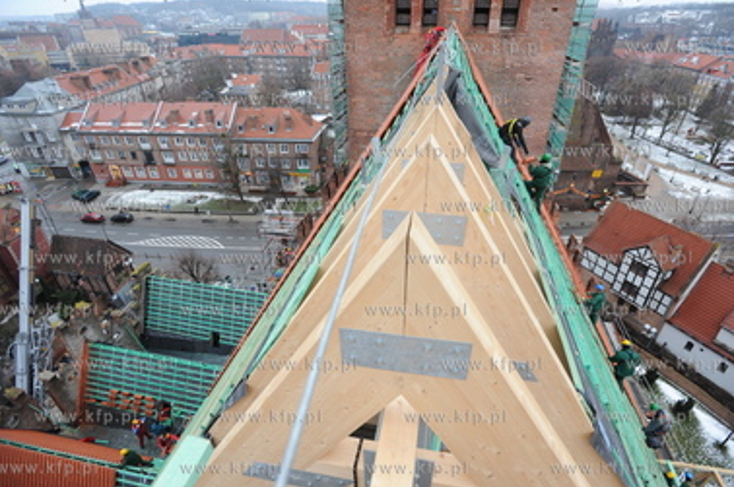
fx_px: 367
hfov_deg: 90.1
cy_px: 231
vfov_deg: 67.2
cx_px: 375
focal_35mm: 18
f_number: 4.5
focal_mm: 17
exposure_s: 1/60
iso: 1250
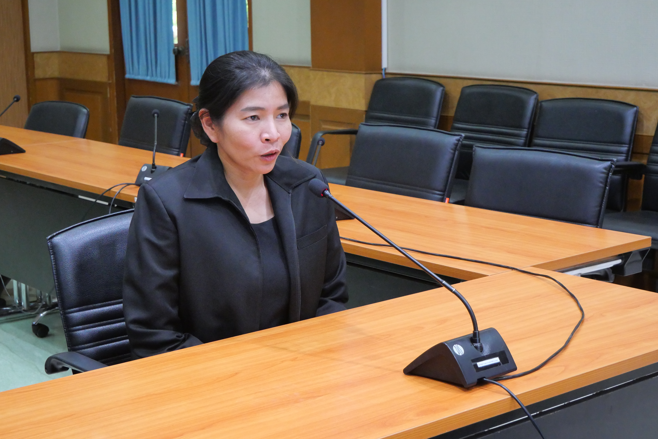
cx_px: 329
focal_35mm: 62
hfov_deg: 32.4
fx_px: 1134
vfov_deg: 21.9
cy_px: 220
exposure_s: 1/50
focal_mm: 30
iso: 3200
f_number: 4.9
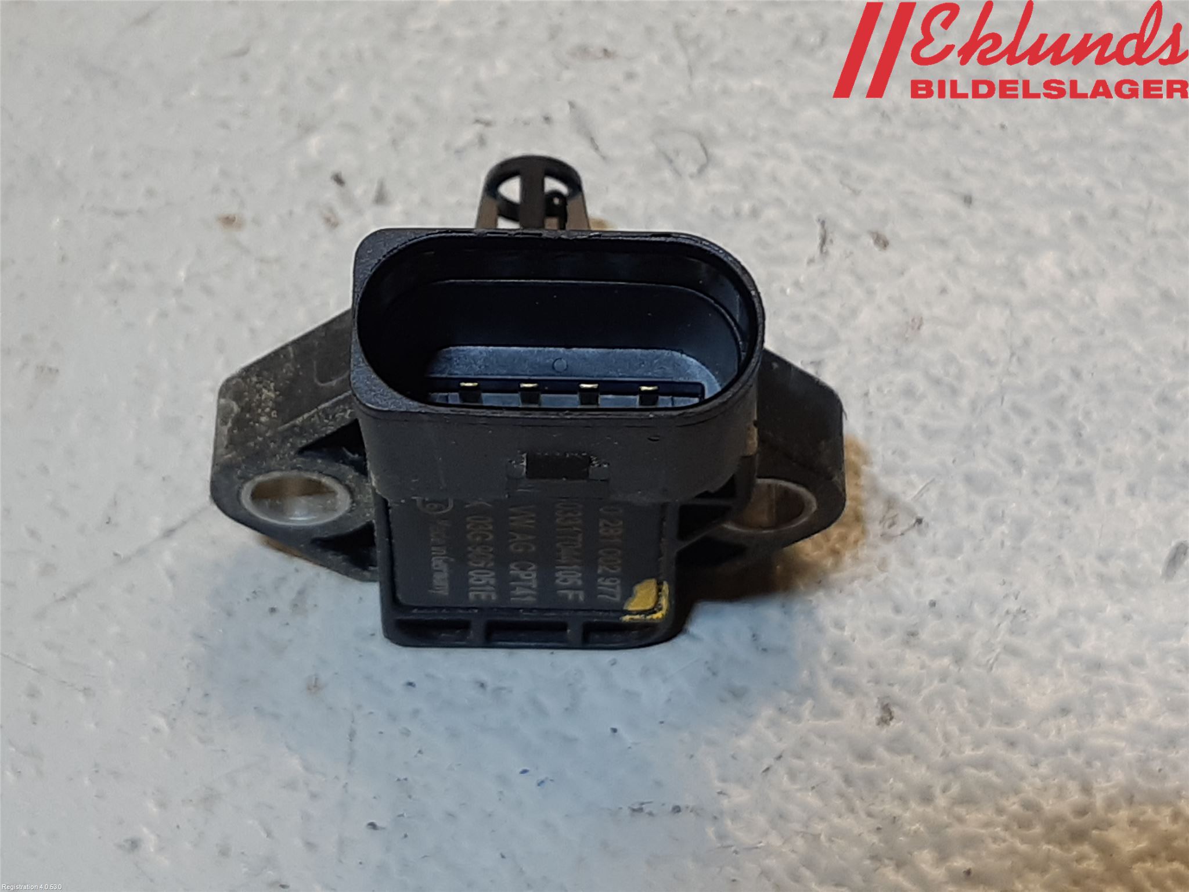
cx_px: 594
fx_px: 893
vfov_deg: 53.1
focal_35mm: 26
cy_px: 446
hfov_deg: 67.3
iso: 50
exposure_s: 1/50
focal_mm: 3.93
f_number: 1.7
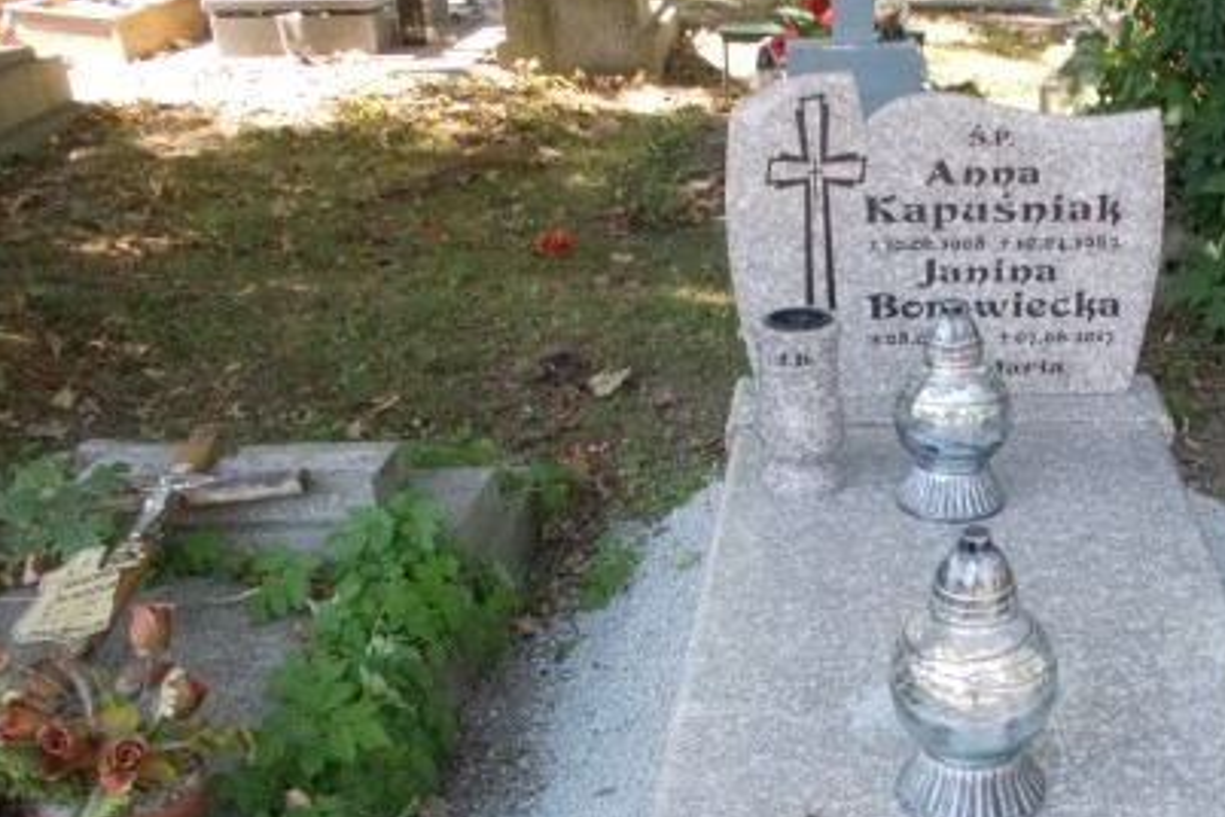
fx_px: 1463
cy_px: 537
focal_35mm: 43
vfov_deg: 31.0
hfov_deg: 43.9
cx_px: 920
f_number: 3.2
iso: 400
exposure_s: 1/250
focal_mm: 4.6
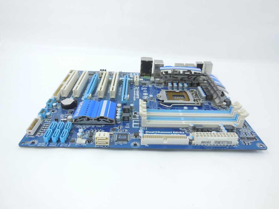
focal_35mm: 25
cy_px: 104
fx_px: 201
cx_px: 140
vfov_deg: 54.9
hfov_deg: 69.4
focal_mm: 4.5
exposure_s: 1/50
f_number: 3.1
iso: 125
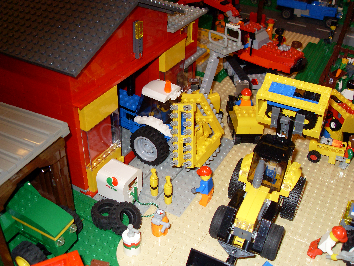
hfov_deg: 50.1
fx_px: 378
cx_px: 177
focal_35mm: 37
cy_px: 133
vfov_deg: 38.7
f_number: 2.8
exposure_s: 1/45
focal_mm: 6.3
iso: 100
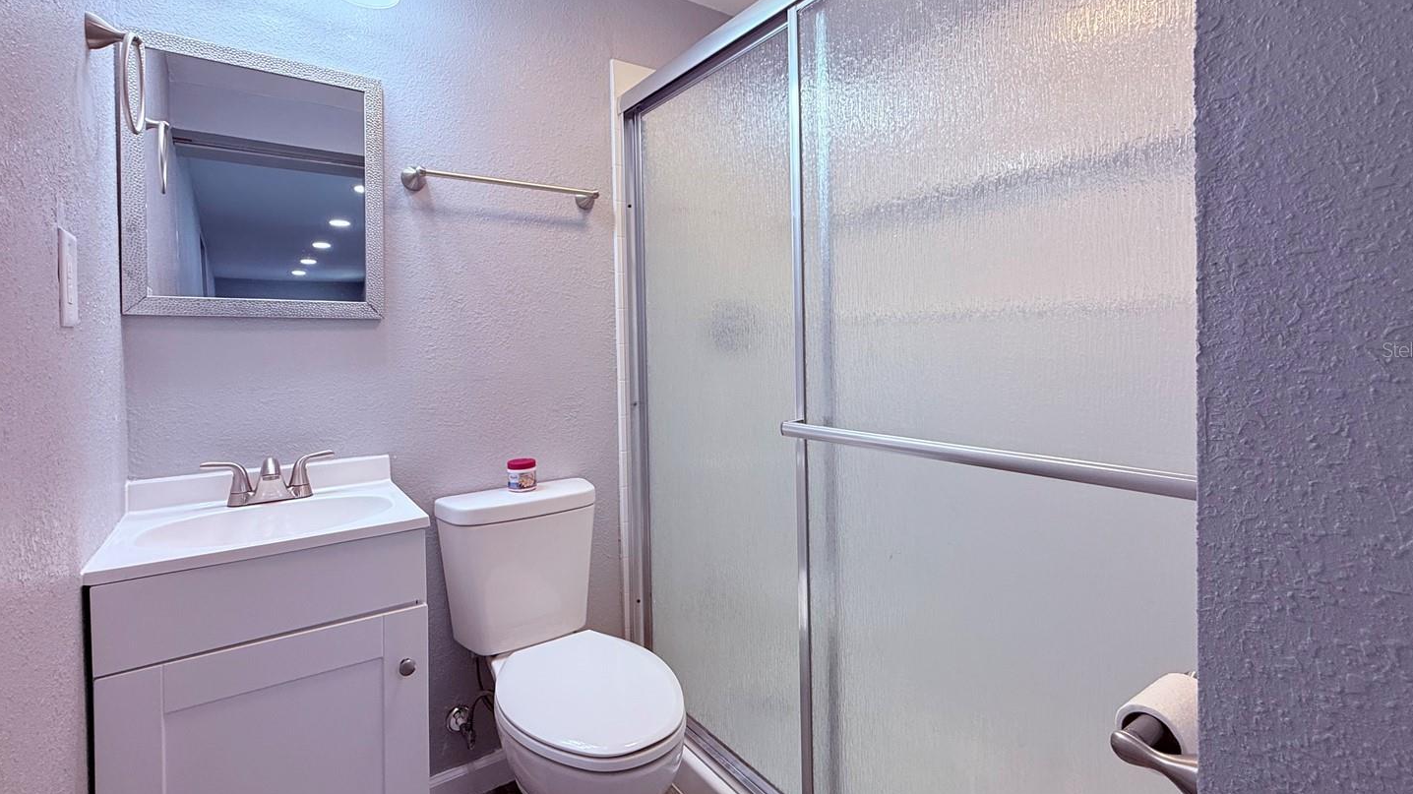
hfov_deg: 95.9
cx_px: 688
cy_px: 349
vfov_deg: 63.7
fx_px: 637
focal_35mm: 17
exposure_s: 1/120
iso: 100
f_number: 2.2
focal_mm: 2.22
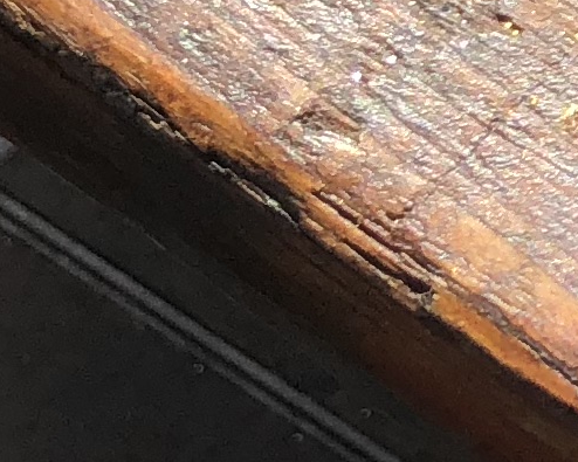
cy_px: -426
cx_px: 1622
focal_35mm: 223
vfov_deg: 6.7
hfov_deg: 7.7
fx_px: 3814
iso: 20
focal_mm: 4
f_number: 1.8
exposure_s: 1/727
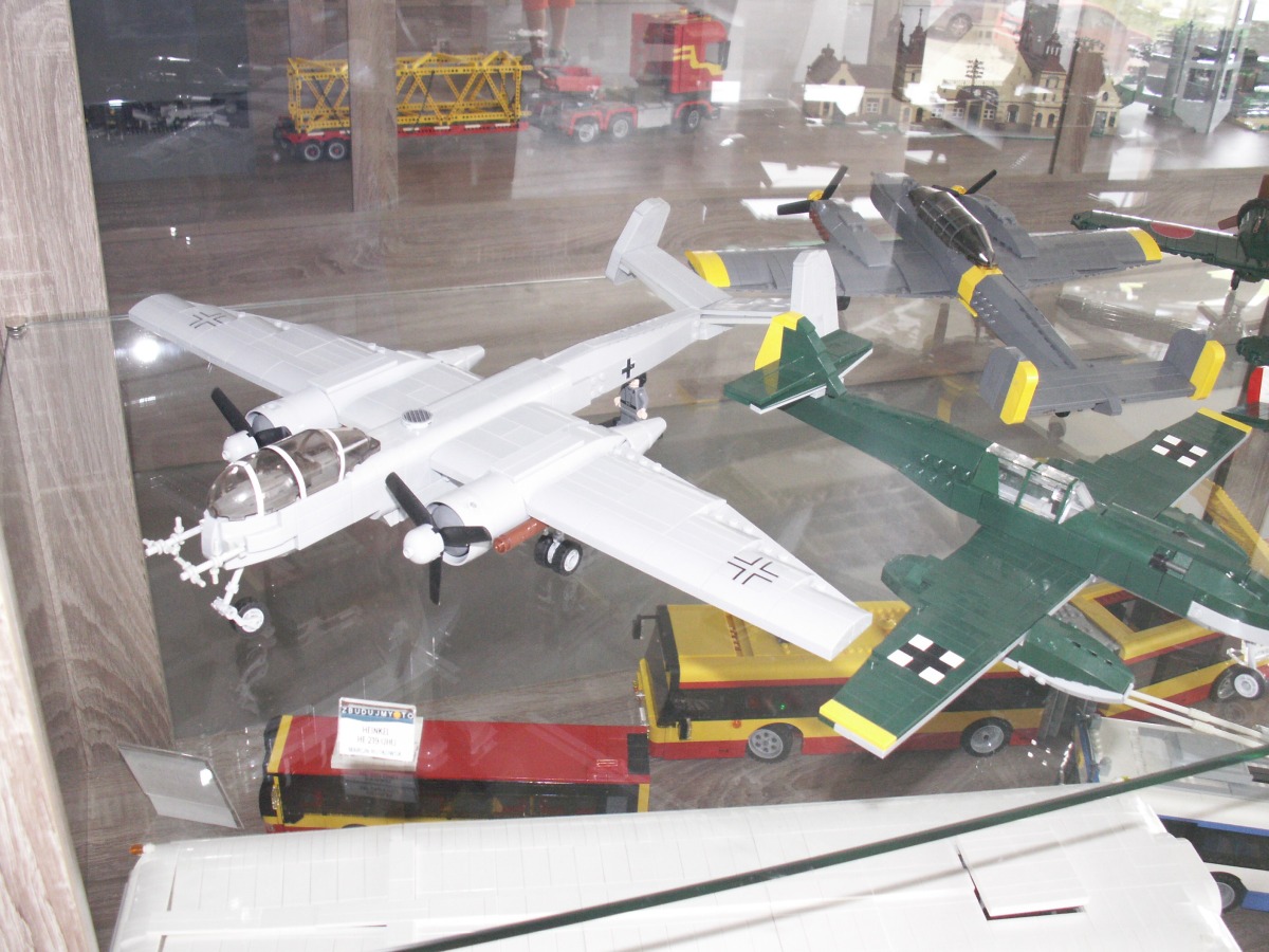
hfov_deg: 52.6
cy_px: 476
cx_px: 634
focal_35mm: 35
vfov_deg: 40.7
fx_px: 1283
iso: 160
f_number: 2.8
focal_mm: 5.86
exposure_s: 1/60
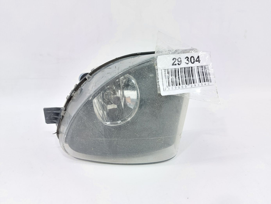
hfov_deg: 71.6
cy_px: 102
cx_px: 136
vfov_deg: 56.8
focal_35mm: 24
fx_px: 188
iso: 200
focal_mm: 5.23
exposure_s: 1/50
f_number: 1.8
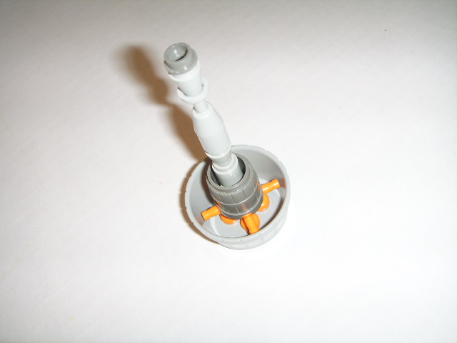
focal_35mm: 39
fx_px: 515
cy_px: 172
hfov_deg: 47.9
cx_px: 228
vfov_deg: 36.8
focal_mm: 6.6
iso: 100
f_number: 3.5
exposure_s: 1/45
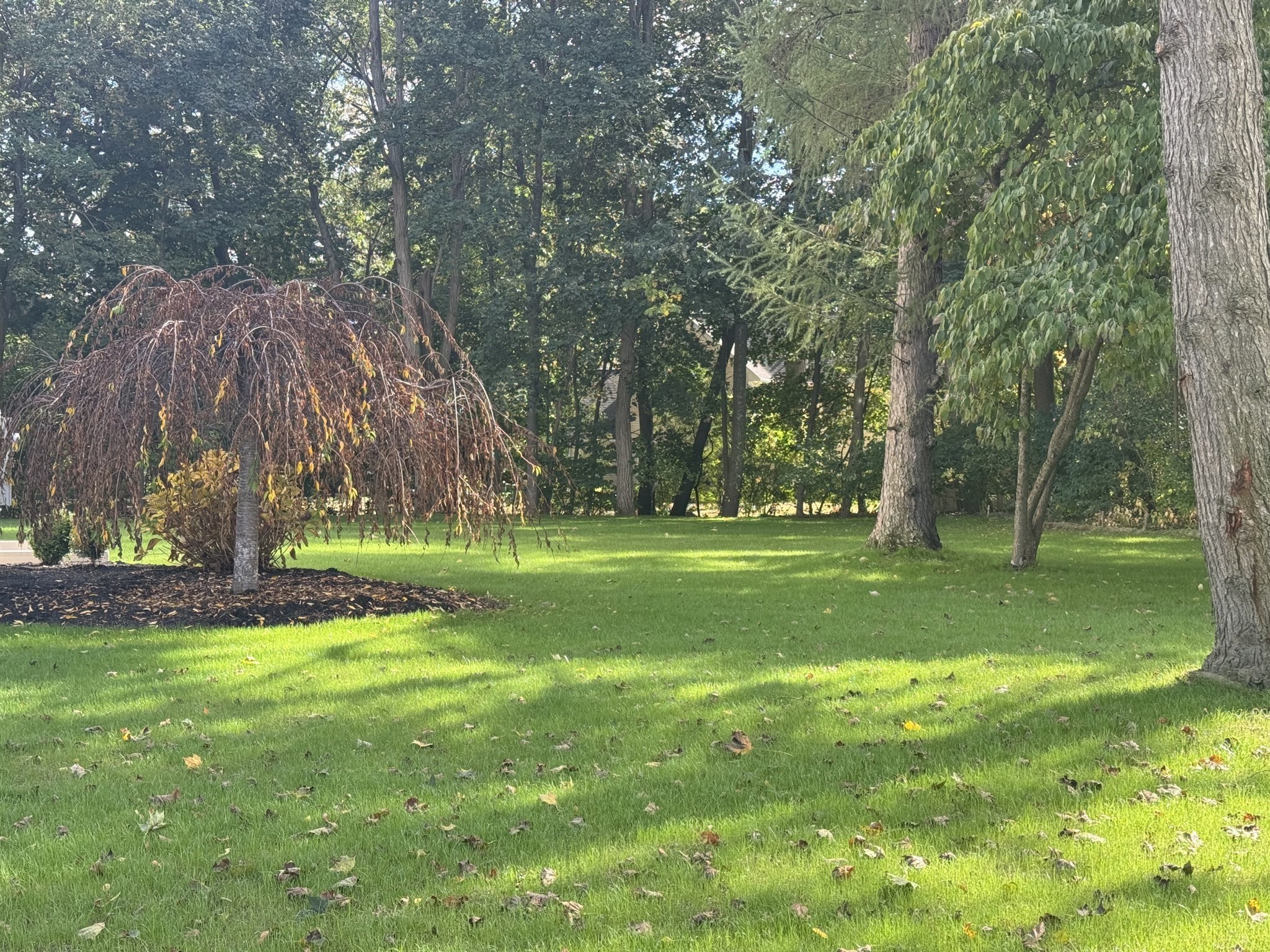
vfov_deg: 30.3
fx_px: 1761
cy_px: 476
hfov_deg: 39.7
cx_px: 635
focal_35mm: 48
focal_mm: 6.76
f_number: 1.78
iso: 64
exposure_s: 1/394
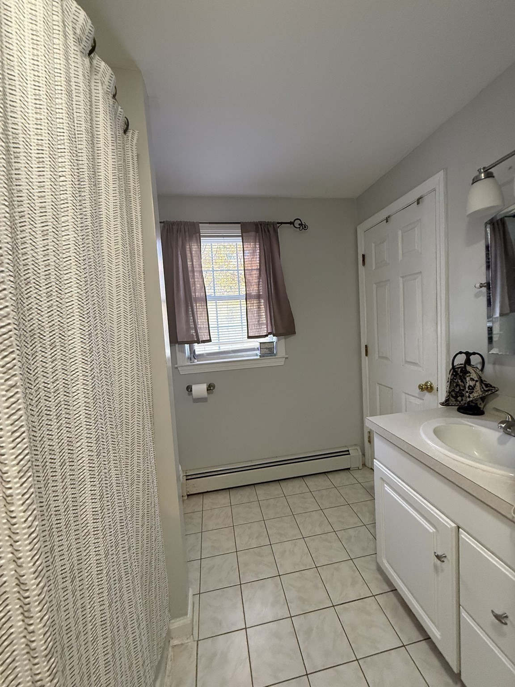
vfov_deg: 102.1
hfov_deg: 85.7
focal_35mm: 14
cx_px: 258
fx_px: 278
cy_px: 344
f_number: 2.2
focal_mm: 2.22
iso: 400
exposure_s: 1/60
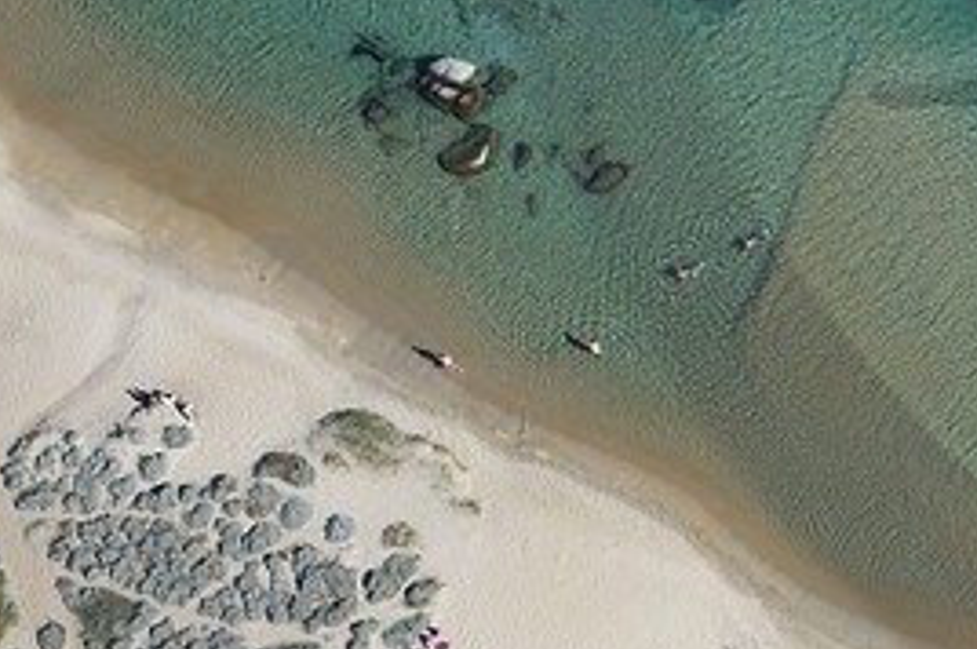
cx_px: 1899
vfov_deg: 5.4
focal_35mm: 251
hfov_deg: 7.9
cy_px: -489
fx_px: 6804
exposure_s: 1/800
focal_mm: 42
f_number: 7.1
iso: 320
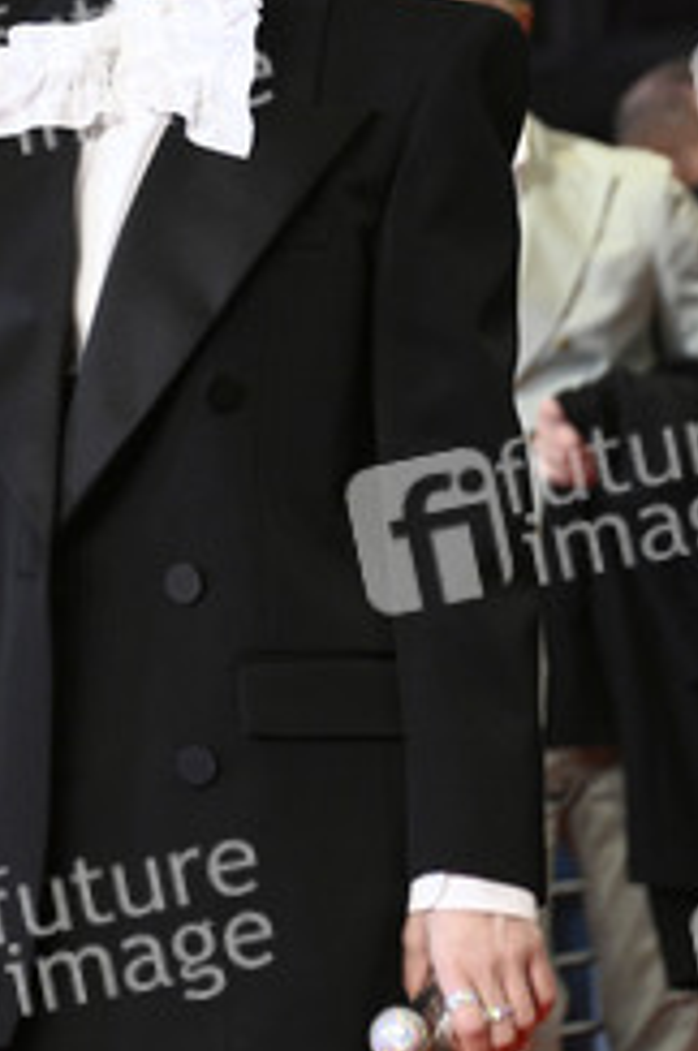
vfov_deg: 9.3
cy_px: 297
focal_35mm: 221
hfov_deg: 6.2
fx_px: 6445
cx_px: 177
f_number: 5.6
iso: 5000
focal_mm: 135
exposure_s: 1/250
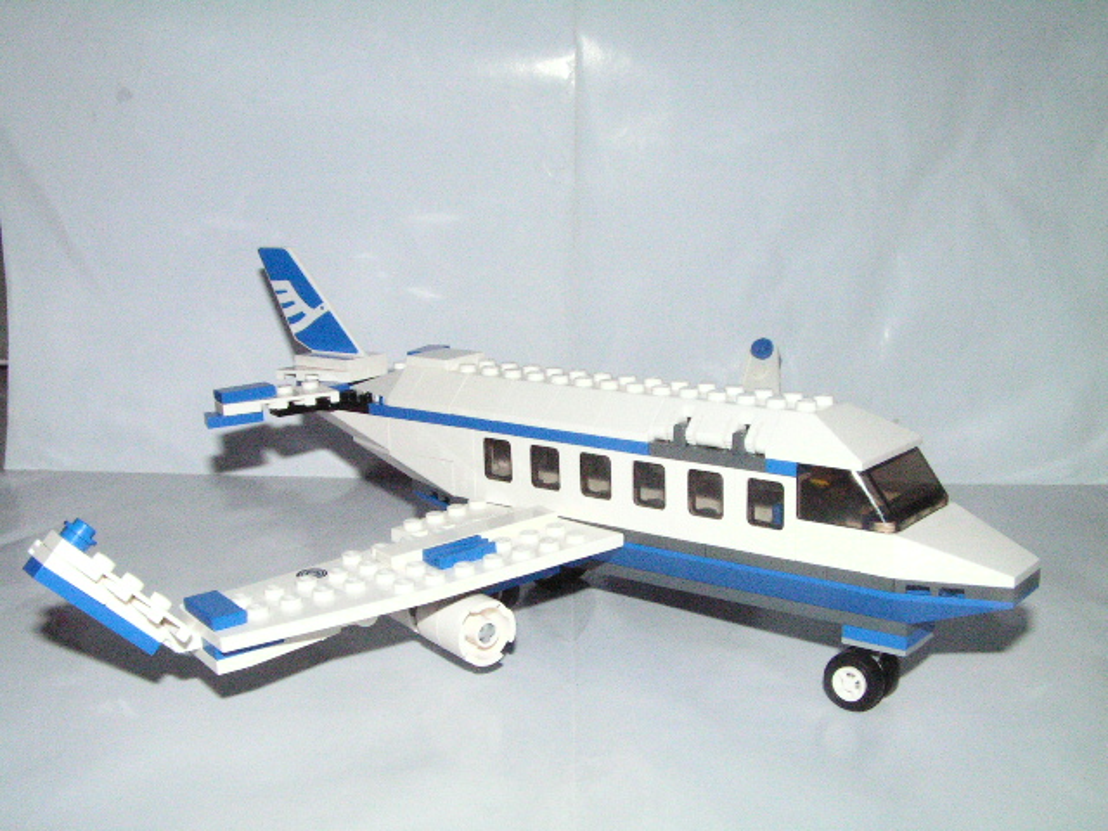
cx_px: 554
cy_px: 416
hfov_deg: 45.8
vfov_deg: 35.1
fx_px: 1312
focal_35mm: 41
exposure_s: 1/400
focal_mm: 6.8
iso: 400
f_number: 8
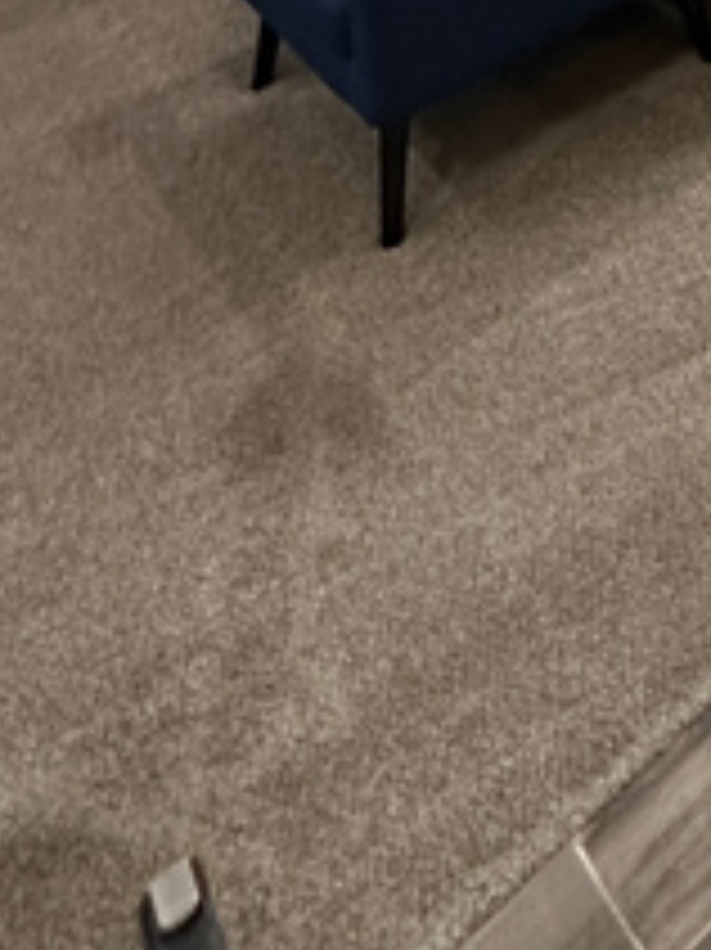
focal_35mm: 51
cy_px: -657
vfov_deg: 23.8
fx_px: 1398
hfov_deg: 25.0
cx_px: 909
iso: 200
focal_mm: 2.22
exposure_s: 1/60
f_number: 2.2
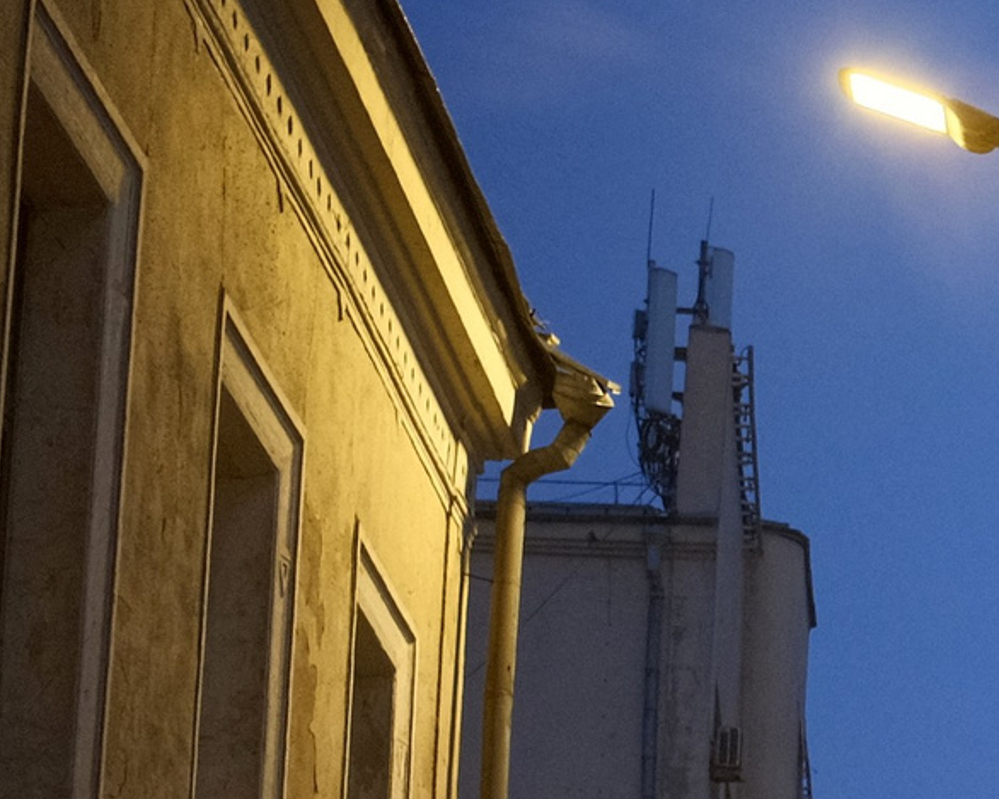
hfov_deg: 10.3
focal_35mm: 168
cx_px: 2165
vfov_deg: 9.0
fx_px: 4968
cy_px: 1145
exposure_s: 1/52
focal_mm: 27
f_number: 3.6
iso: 2000
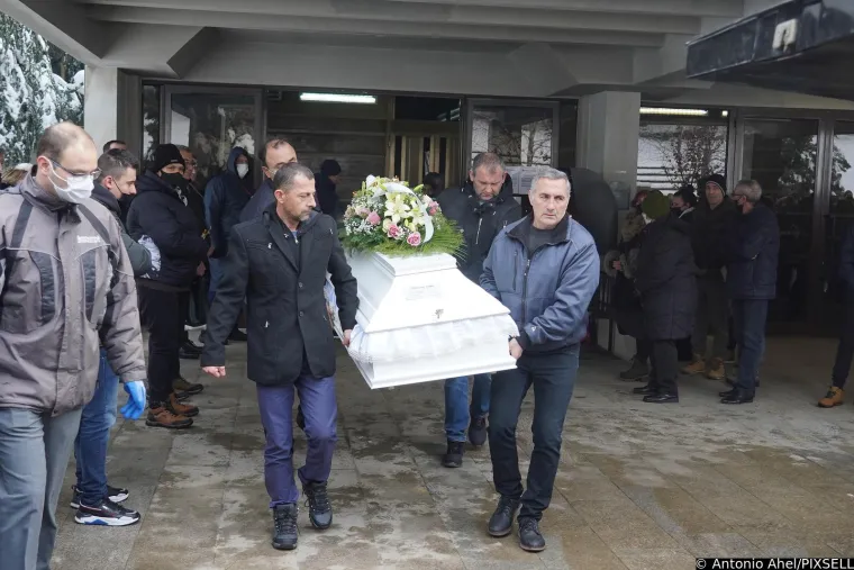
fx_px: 1091
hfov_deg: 42.7
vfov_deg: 29.3
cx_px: 427
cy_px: 285
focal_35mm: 46
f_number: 4
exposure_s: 1/400
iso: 1000
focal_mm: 31
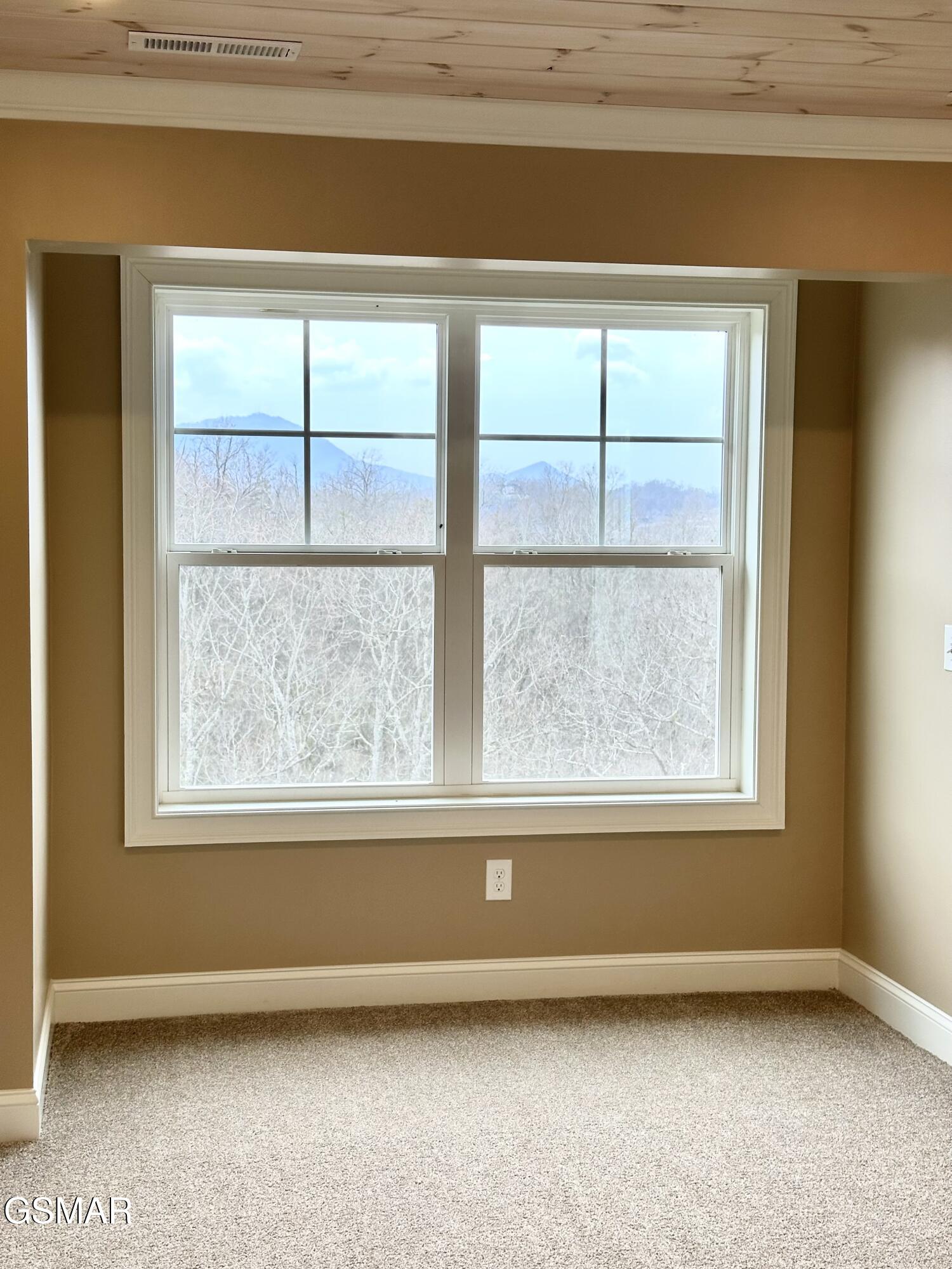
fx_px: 1760
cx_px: 476
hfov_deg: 30.3
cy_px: 634
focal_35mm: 48
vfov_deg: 39.7
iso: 50
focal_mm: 6.86
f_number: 1.78
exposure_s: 1/194
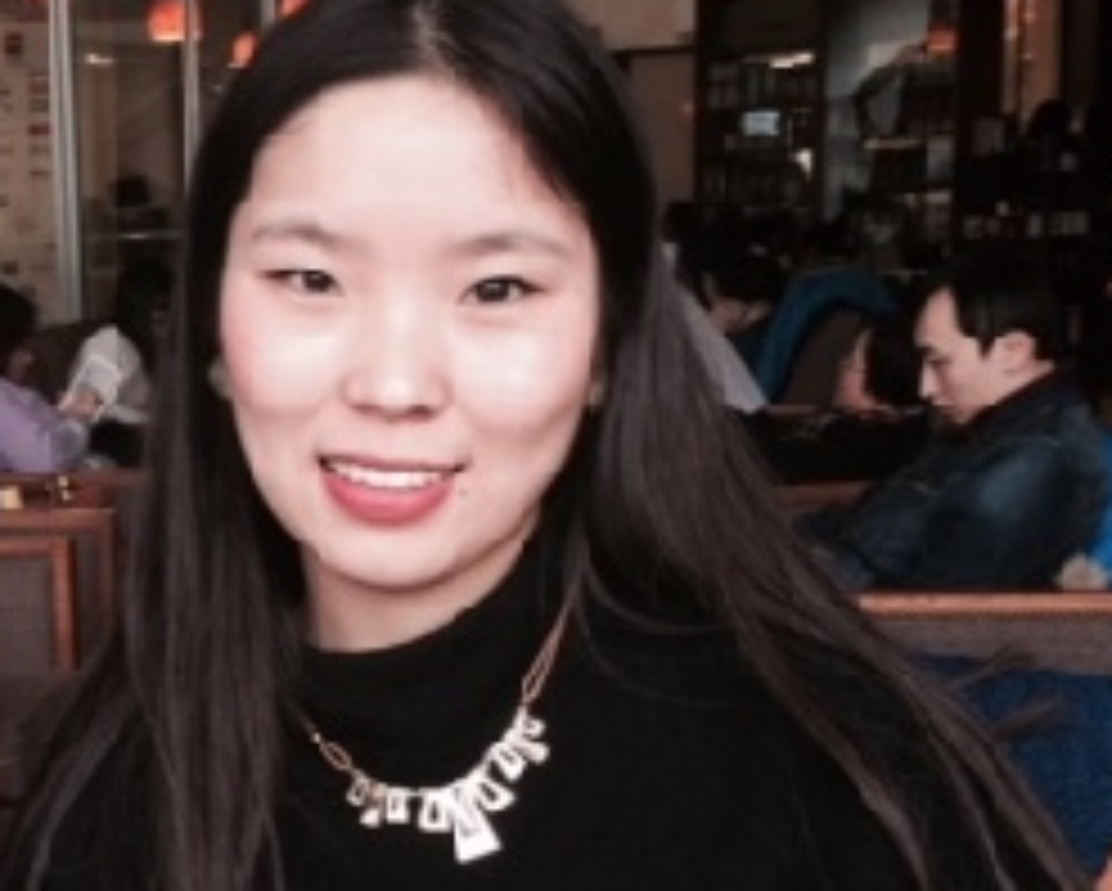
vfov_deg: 21.4
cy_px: 644
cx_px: 221
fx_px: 2339
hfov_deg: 26.3
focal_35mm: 71
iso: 40
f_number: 2.2
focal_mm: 4.12
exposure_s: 1/40
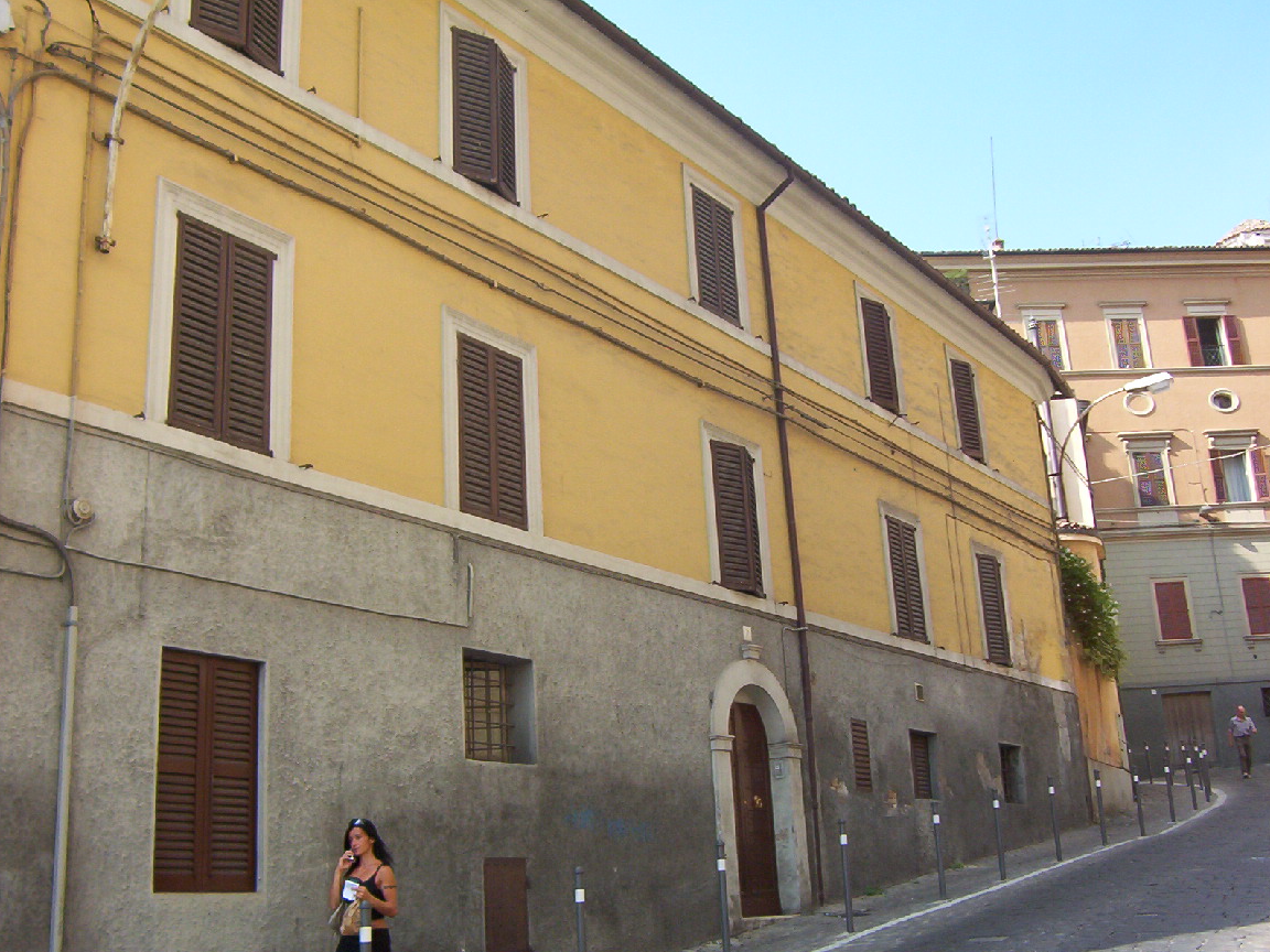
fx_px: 1357
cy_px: 479
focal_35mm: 37
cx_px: 641
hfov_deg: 50.1
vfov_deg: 38.7
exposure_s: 1/936
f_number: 2.76
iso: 100
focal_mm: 5.54
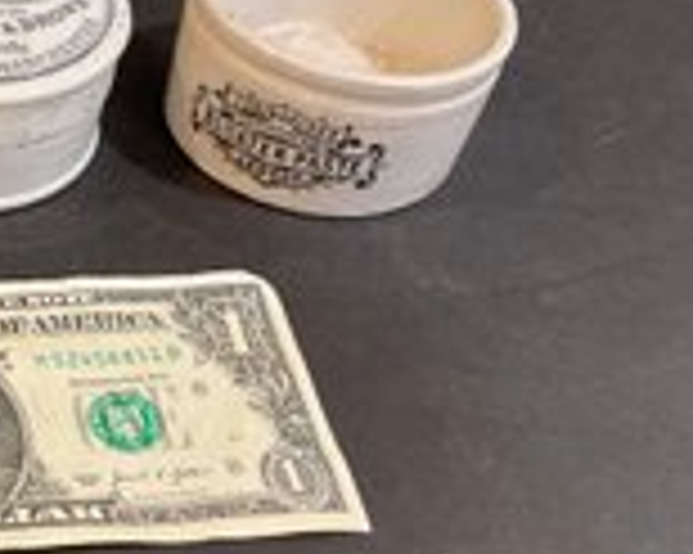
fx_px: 1291
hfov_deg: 27.4
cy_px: 300
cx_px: -74
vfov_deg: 24.2
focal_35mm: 63
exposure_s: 1/60
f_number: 1.8
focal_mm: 3
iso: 160
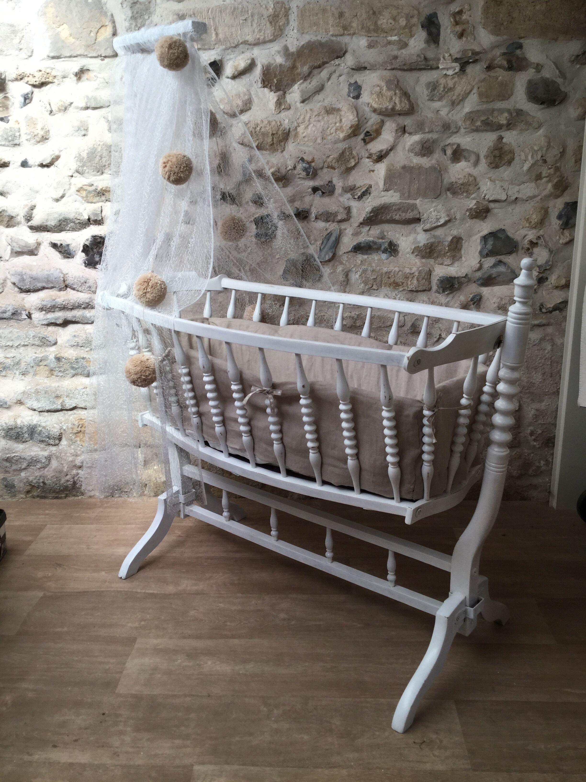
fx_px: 700
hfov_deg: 45.4
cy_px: 391
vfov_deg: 58.4
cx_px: 293
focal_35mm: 31
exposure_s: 1/100
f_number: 2.4
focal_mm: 3.3
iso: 32
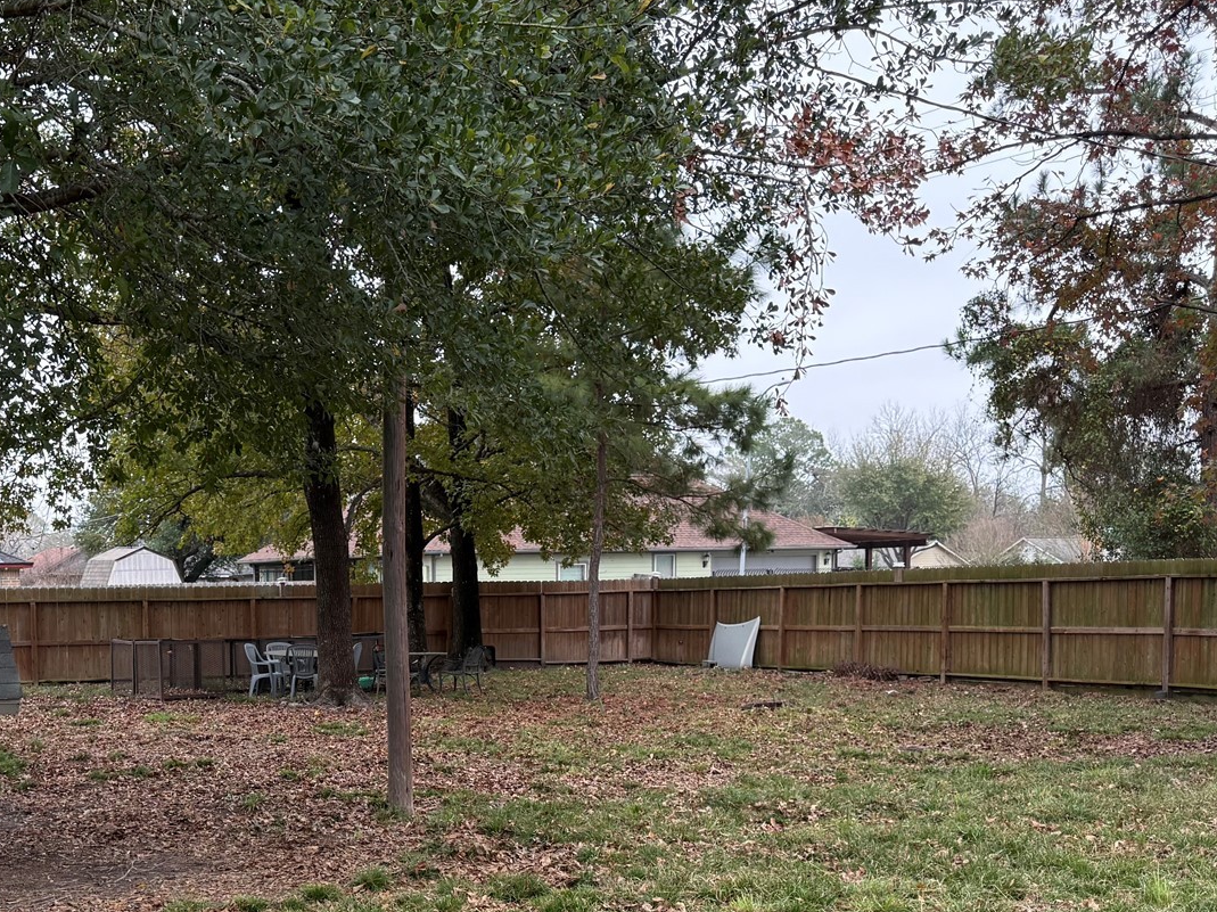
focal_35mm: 46
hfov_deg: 40.2
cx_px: 315
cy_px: 734
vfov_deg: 30.7
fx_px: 1617
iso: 100
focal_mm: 6.76
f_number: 1.78
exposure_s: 1/360
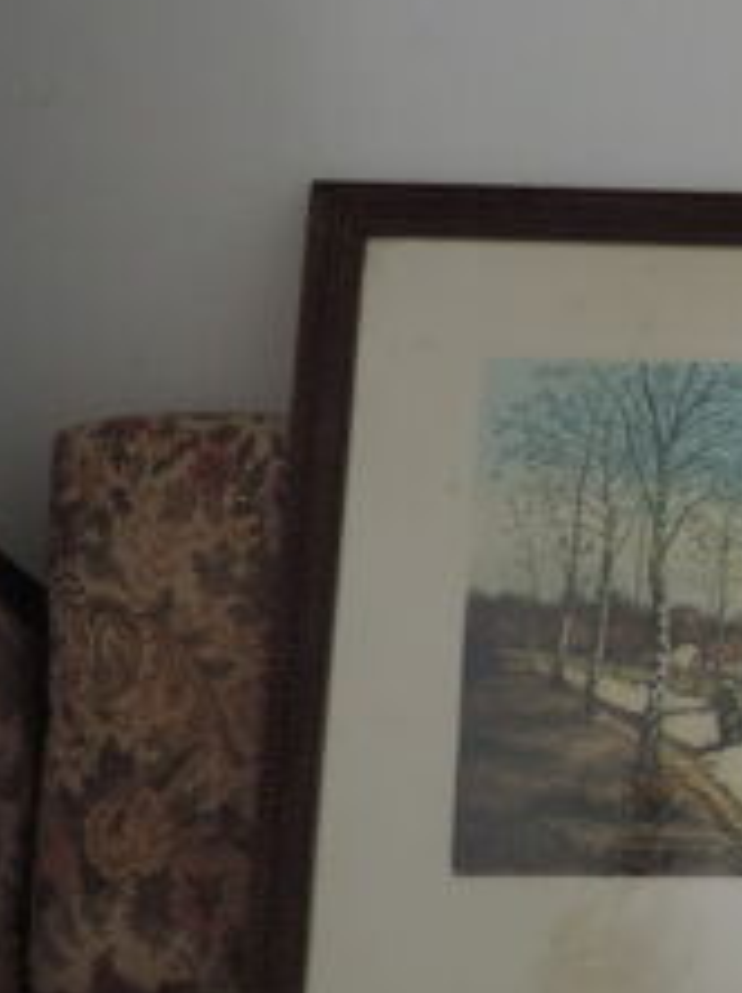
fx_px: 1489
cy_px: 626
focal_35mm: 52
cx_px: 1015
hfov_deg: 23.9
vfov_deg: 36.6
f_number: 3
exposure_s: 1/10
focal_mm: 4.3
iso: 400
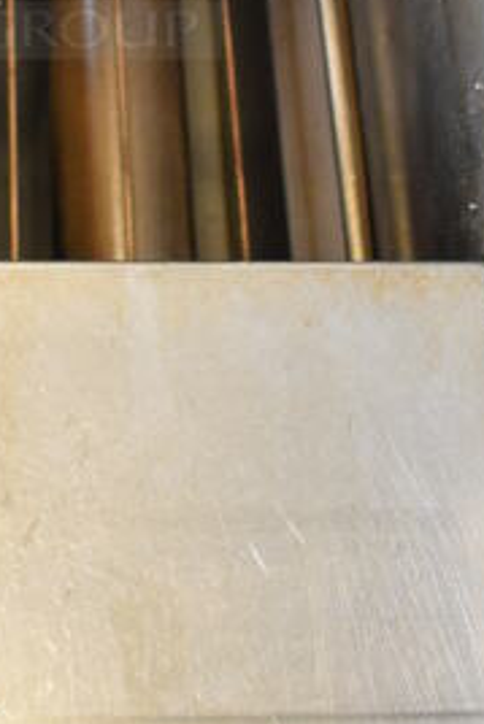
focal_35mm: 92
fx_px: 1853
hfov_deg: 14.5
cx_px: -78
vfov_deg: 21.0
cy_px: -82
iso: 1400
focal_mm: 18
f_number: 3.5
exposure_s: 1/125
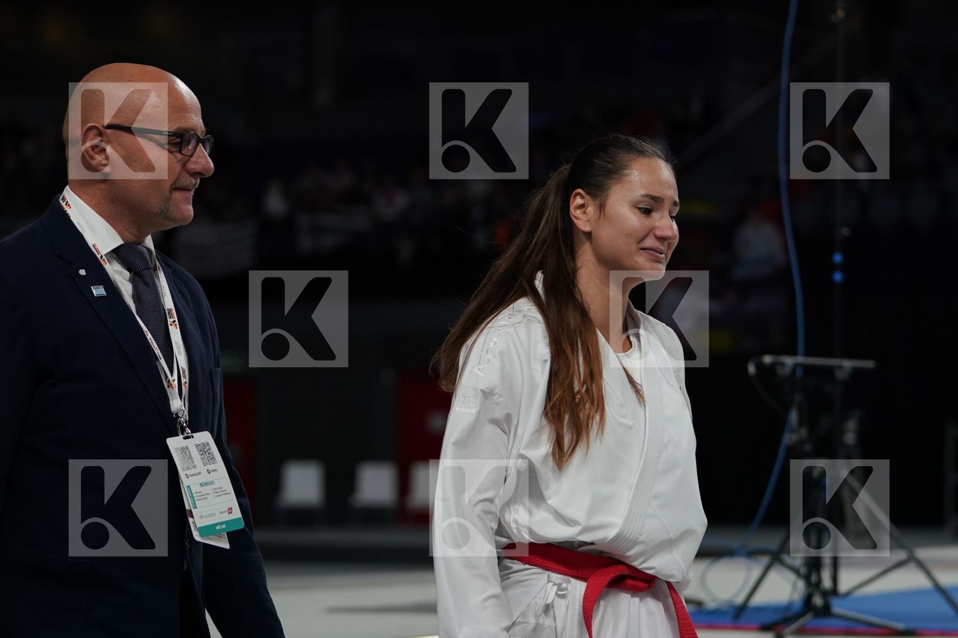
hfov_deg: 18.8
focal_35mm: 109
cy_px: 319
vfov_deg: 12.6
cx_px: 479
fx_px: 2900
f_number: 2.8
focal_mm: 73
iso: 1000
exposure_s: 1/1000
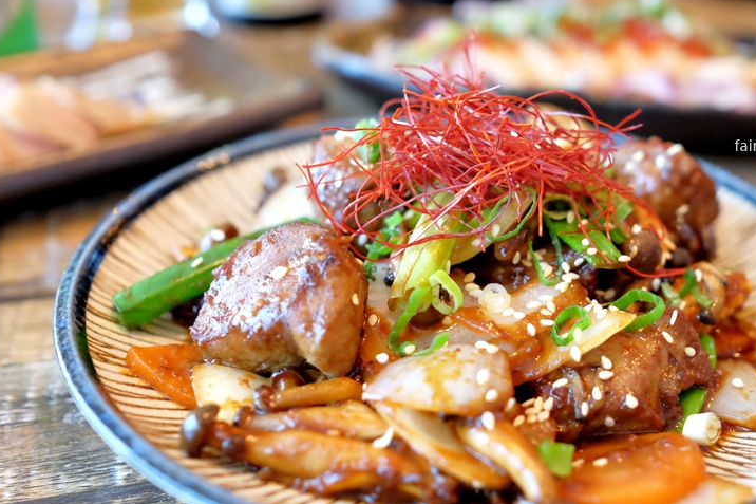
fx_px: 924
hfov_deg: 44.3
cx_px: 450
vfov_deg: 30.4
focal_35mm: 44
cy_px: 295
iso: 3200
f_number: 2.8
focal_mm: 23
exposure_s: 1/45
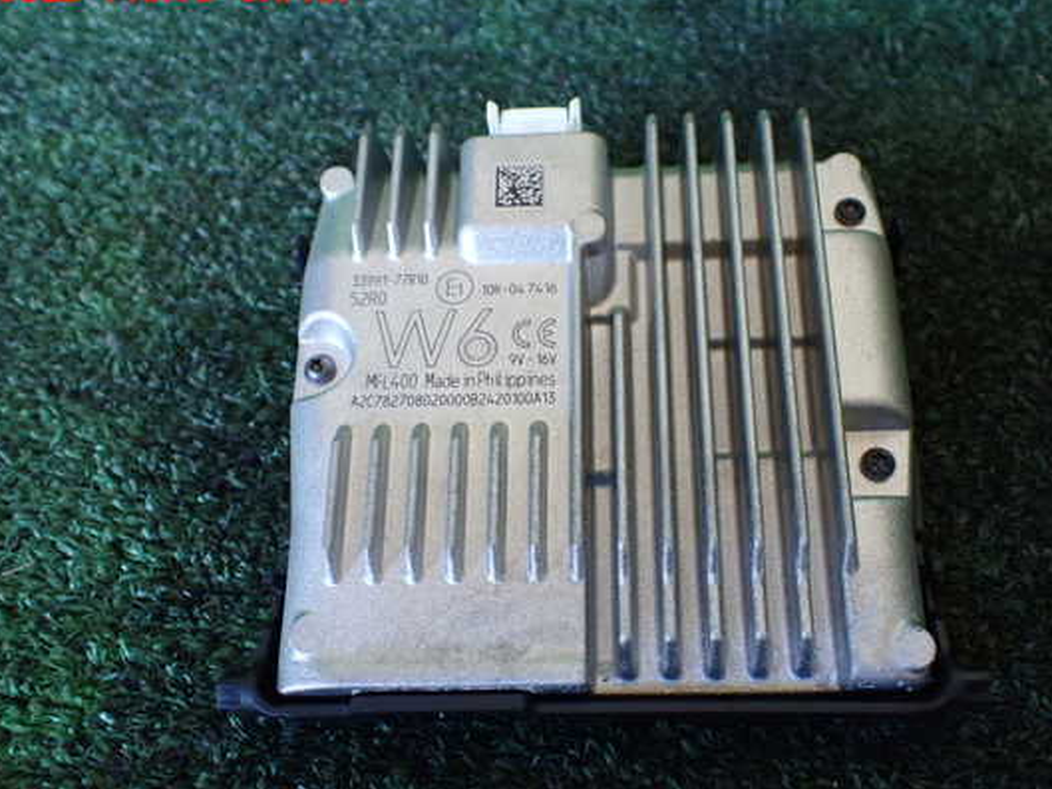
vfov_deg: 41.8
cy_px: 411
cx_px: 583
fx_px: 1034
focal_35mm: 34
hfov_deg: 53.8
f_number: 2.3
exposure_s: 1/125
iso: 800
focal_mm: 5.4
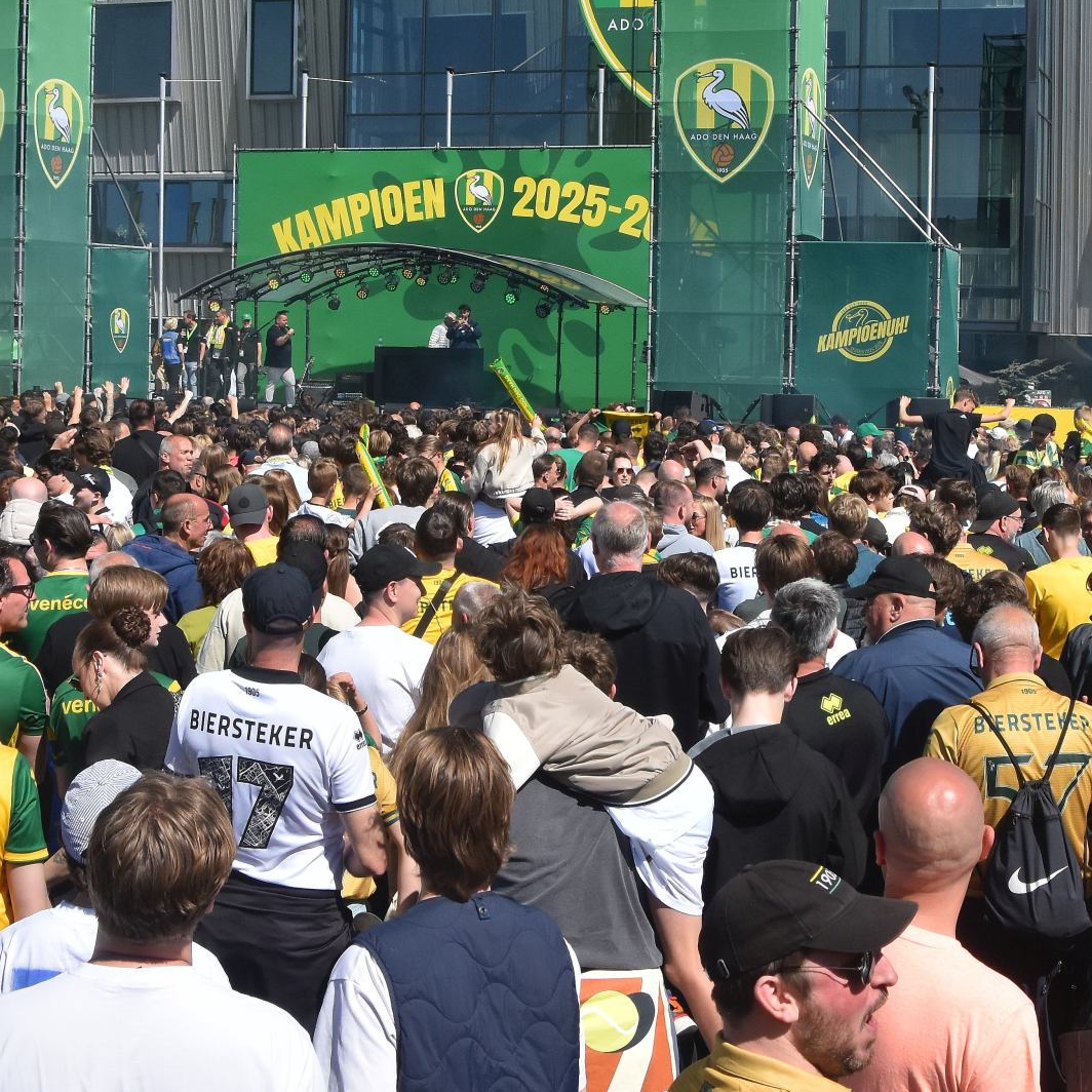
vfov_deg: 36.8
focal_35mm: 46
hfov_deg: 36.6
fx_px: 1642
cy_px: 547
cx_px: 411
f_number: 9
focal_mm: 20
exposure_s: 1/1250
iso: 500
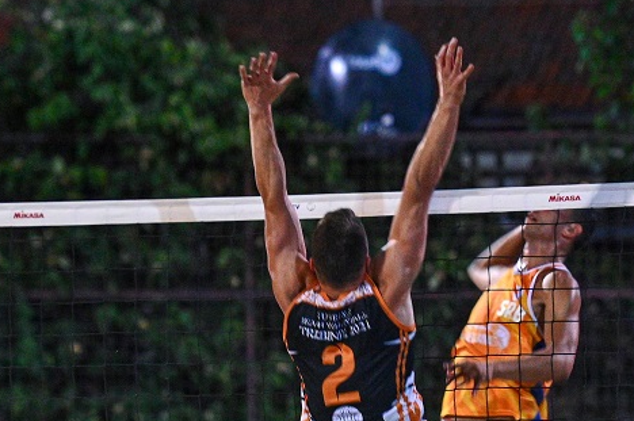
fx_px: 6316
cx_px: 340
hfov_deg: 5.7
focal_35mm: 359
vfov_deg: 3.8
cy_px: 387
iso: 6400
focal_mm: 140
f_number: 2.8
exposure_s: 1/160
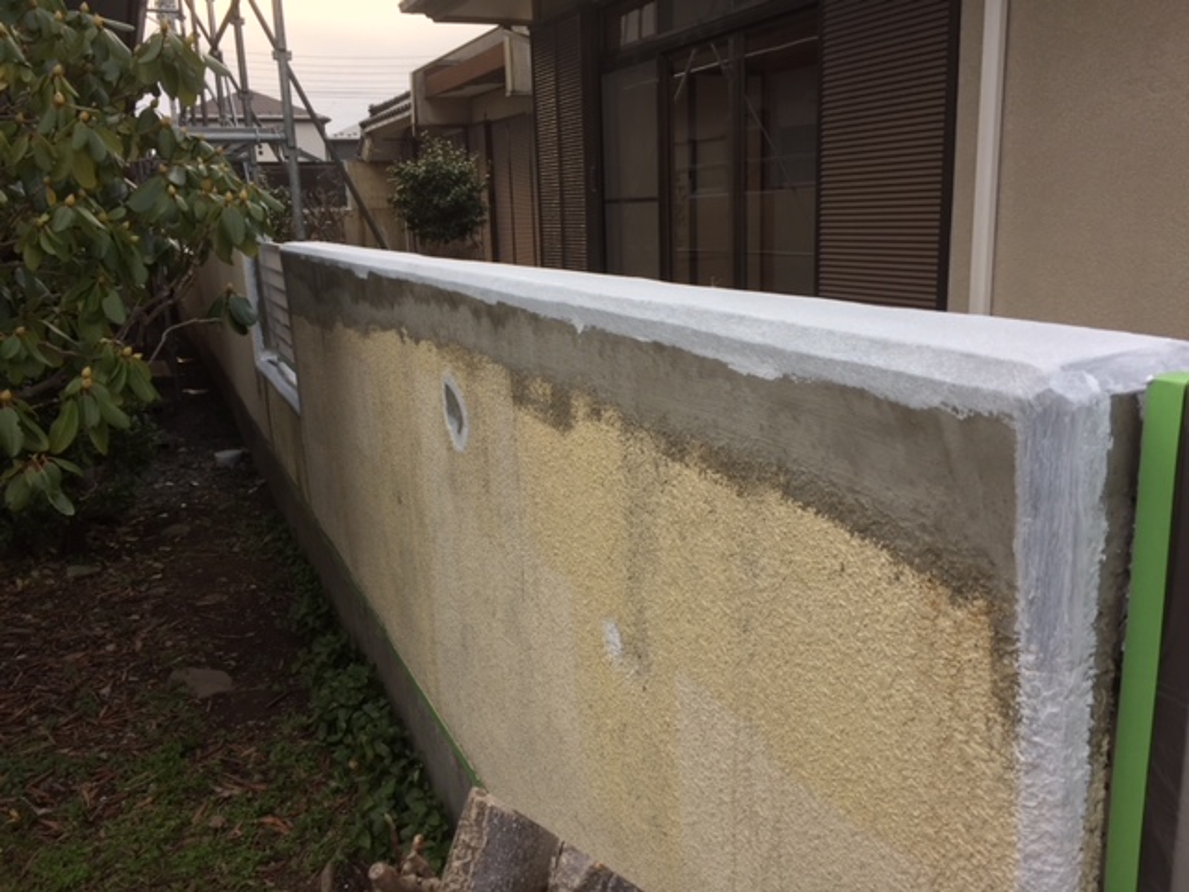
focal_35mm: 29
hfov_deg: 61.7
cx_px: 594
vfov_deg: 48.2
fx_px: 996
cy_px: 446
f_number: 2.2
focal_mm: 4.15
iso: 32
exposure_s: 1/210
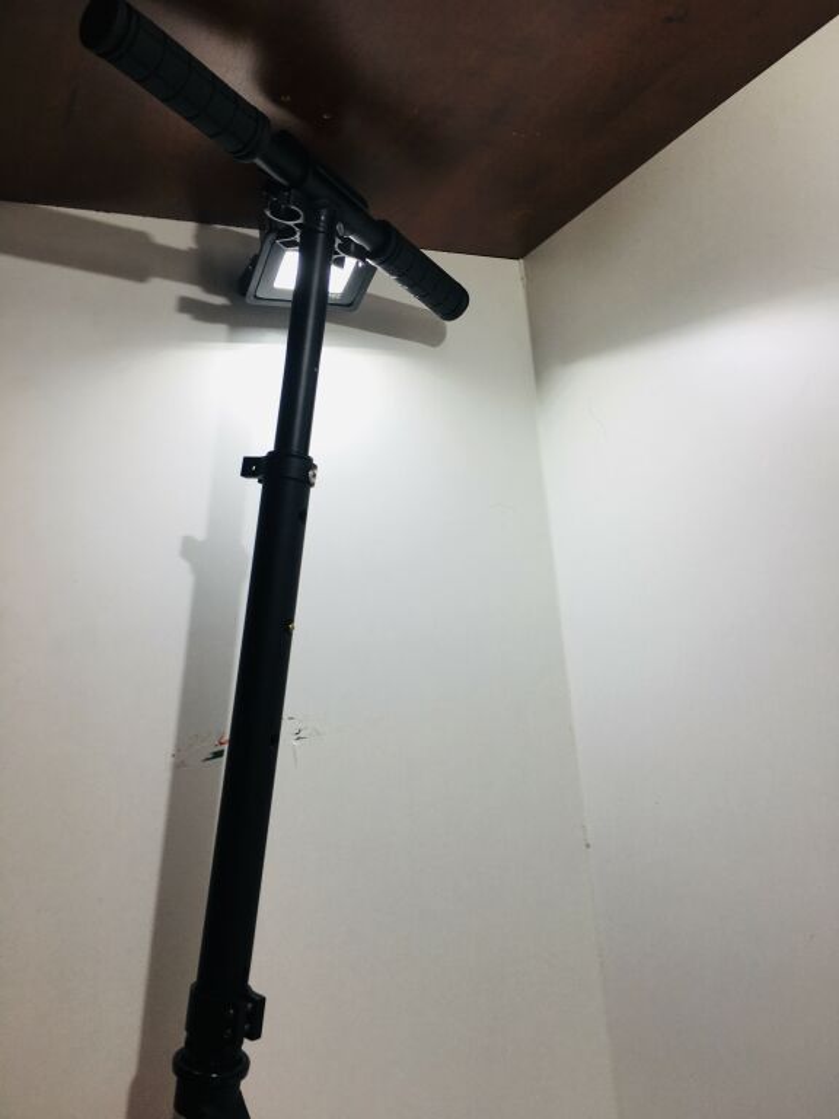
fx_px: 937
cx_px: 420
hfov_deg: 48.2
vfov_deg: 61.7
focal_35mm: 29
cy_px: 560
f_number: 2.2
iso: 25
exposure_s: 1/100
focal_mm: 4.15
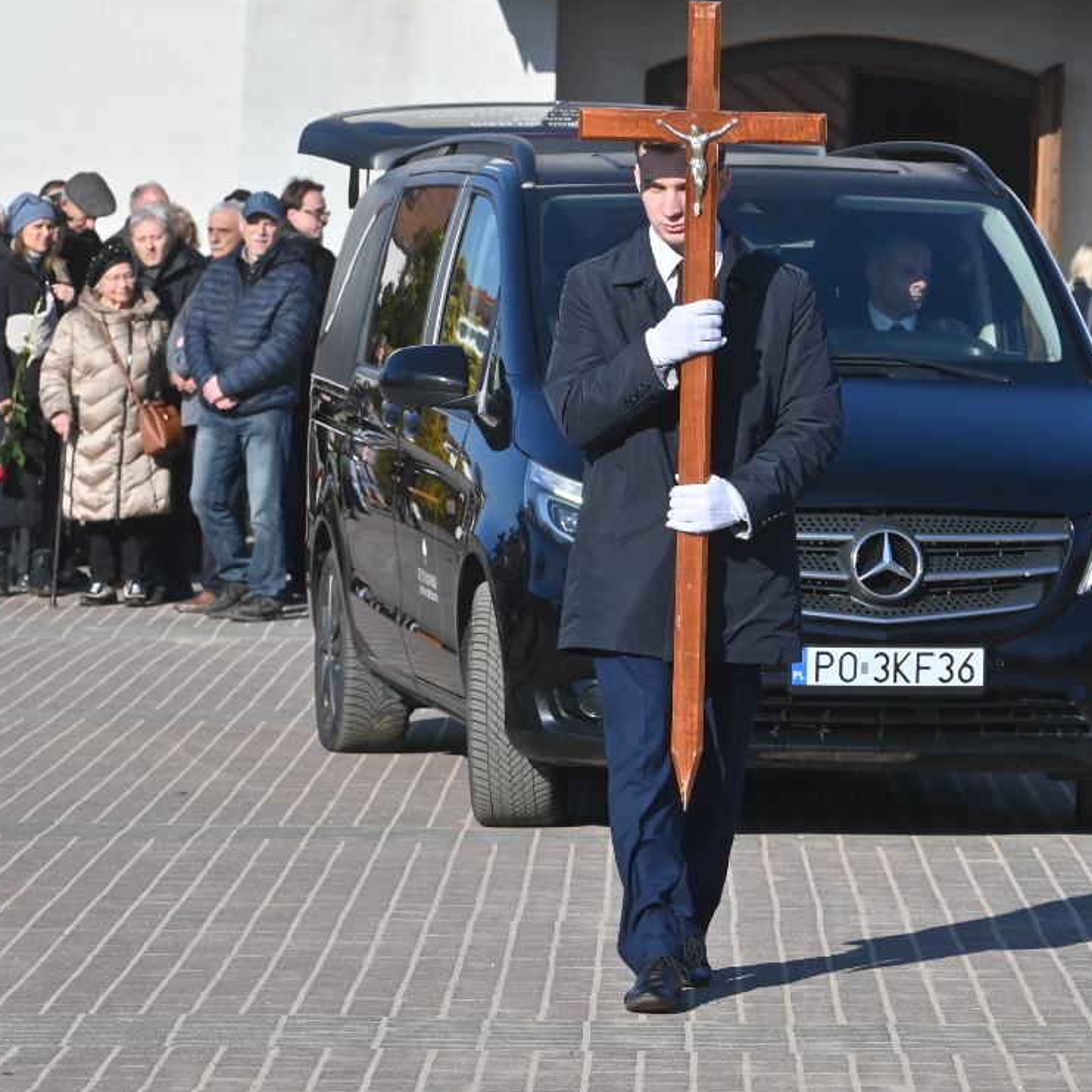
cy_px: 350
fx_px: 7281
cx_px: 677
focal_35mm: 204
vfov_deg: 8.6
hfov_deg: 8.6
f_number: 9
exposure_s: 1/400
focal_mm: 110
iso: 100
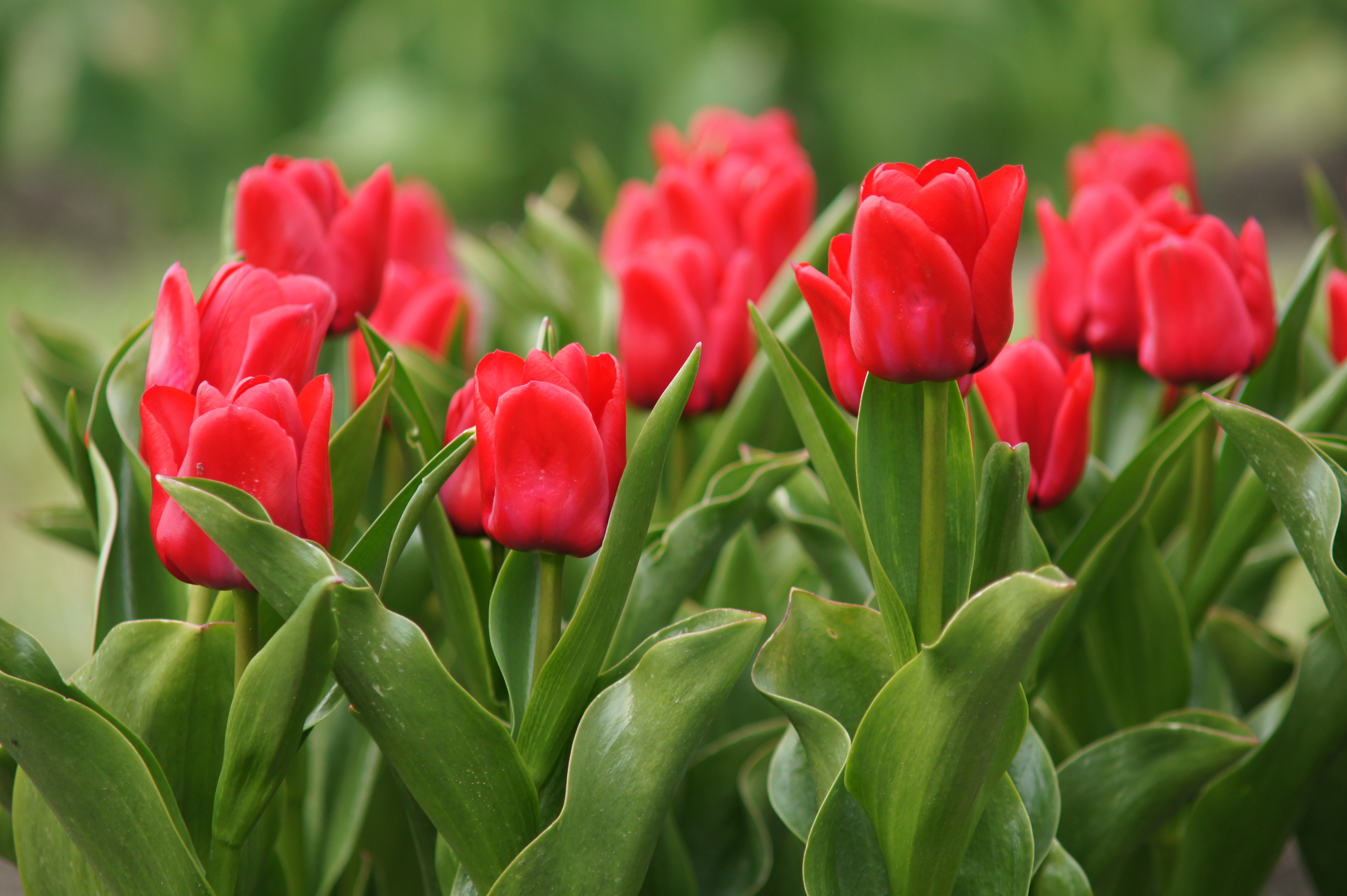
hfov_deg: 8.6
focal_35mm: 240
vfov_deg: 5.7
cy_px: 448
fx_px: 8974
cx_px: 674
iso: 320
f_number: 4
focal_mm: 160
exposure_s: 1/250
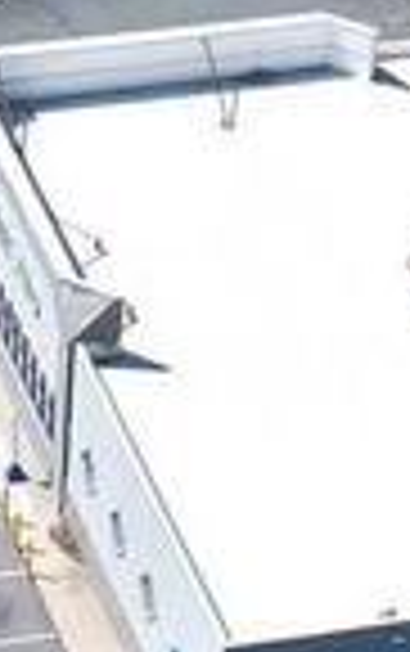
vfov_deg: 9.1
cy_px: -459
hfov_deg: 5.9
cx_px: -171
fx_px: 3957
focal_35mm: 222
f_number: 2.8
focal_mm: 8.38
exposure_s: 1/4000
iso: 200
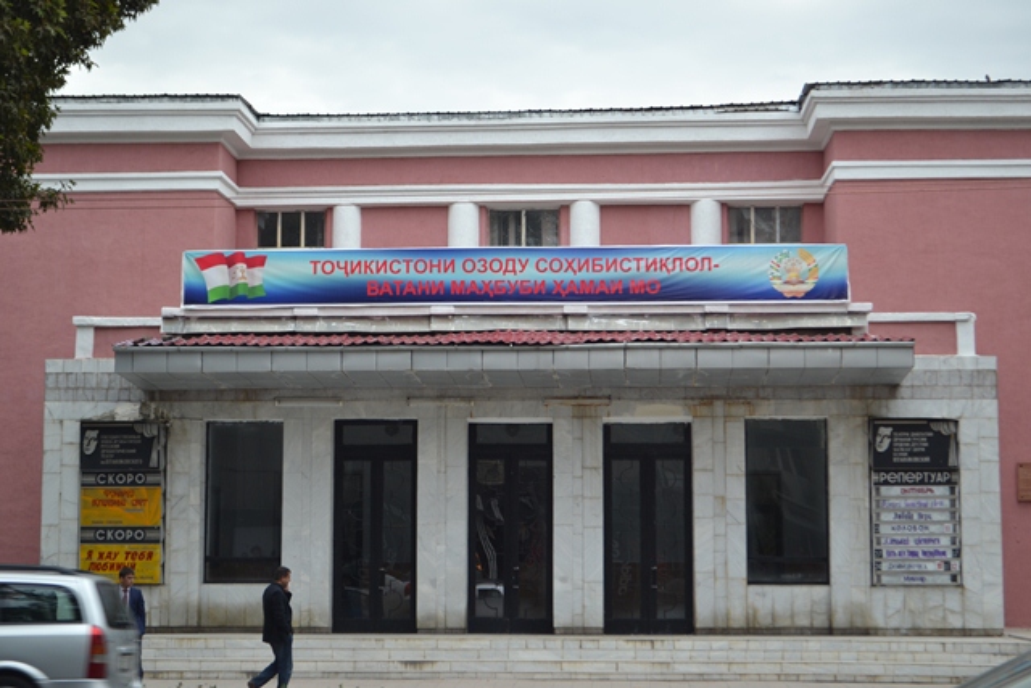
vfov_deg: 19.7
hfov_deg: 29.2
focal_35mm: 69
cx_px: 516
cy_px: 344
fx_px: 1976
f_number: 5.6
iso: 100
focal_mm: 46
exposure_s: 1/125
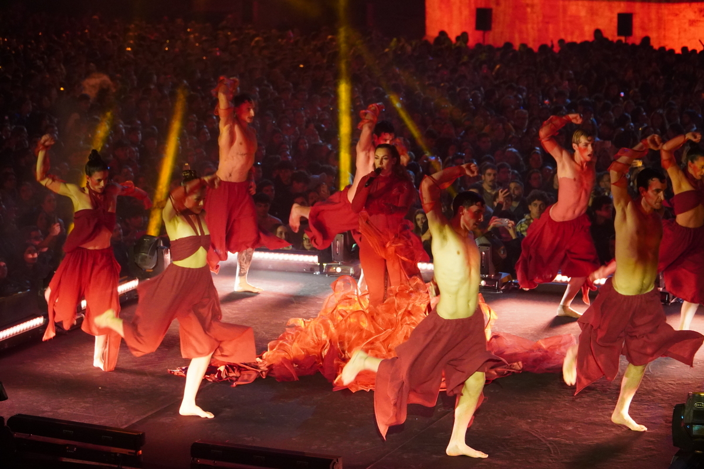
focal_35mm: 96
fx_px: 1877
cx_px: 352
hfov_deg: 21.2
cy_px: 234
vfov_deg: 14.3
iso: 3200
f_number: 4
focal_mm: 64
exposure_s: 1/100
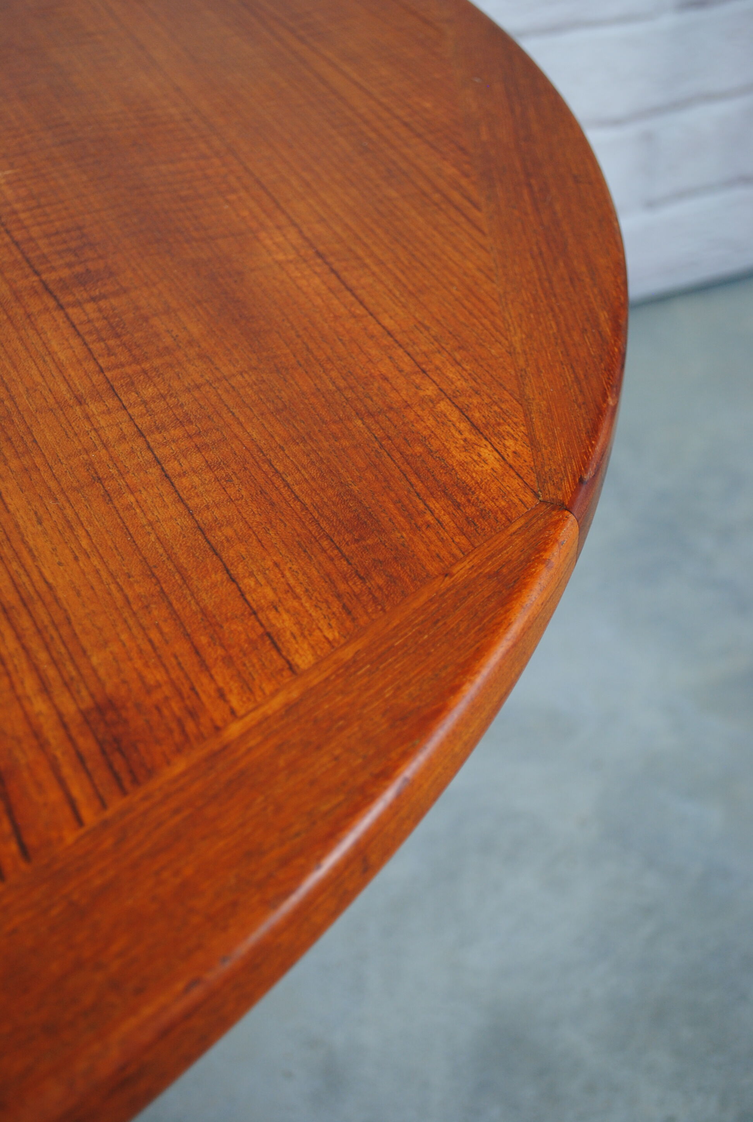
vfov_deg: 37.8
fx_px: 1639
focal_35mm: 52
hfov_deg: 25.9
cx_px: 376
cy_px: 561
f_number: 5
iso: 200
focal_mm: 35
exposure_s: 1/60
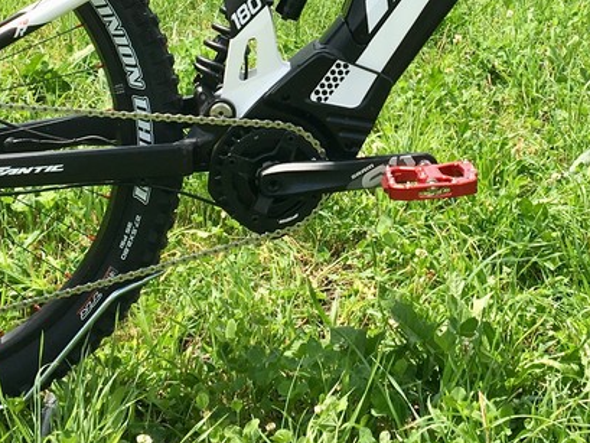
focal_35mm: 85
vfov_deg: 17.1
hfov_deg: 22.9
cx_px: 388
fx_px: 1449
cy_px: 48
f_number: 2.2
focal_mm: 4.15
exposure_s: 1/1304
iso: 25
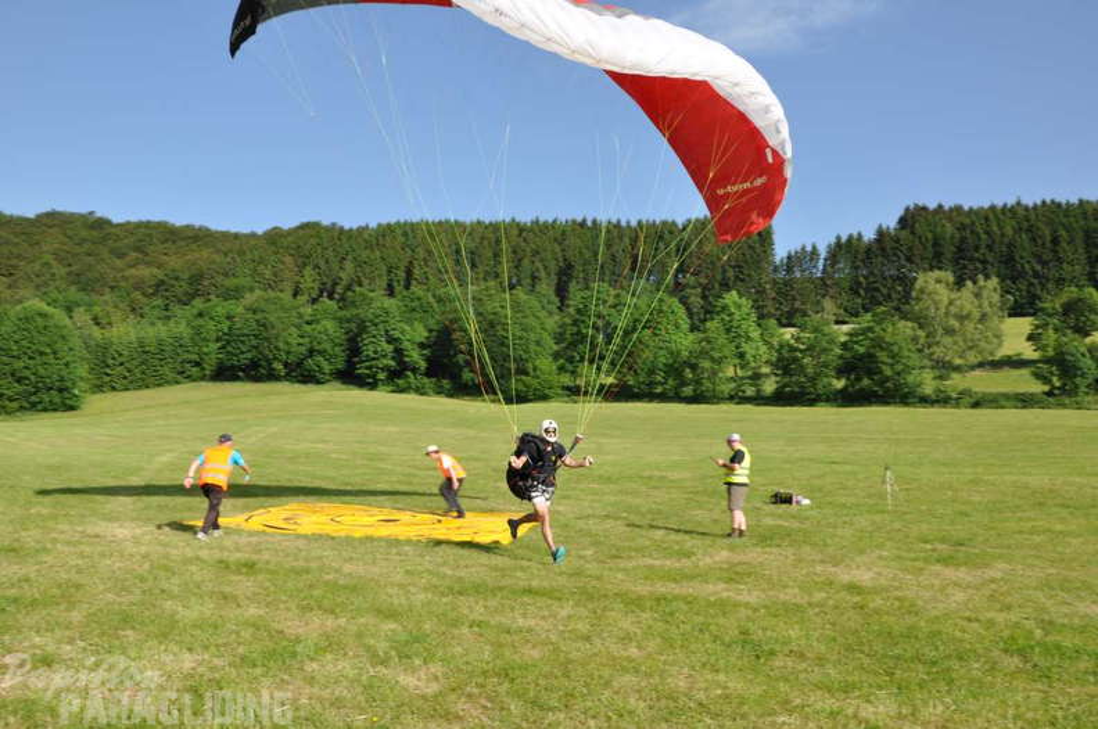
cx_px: 549
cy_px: 364
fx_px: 960
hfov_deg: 59.6
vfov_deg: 41.6
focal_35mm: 32
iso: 200
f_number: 13
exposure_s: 1/160
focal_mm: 21
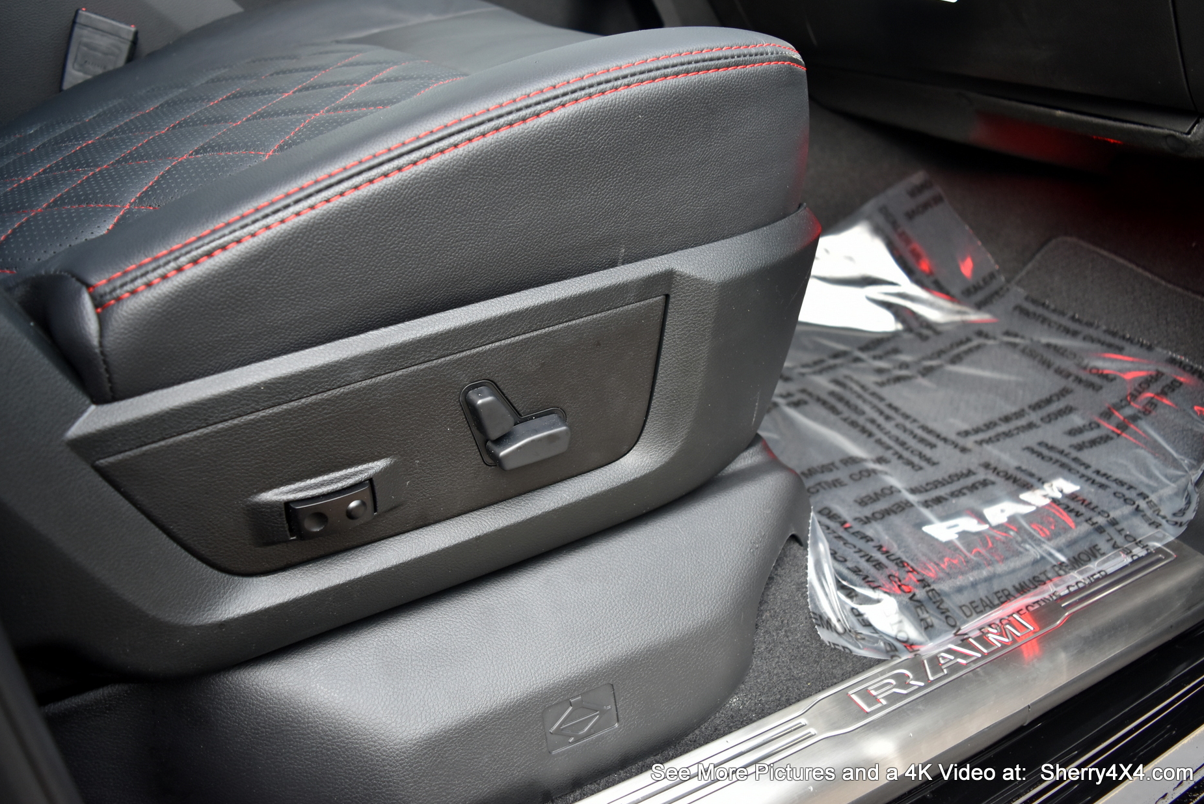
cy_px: 393
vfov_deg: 46.4
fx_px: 937
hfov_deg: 65.5
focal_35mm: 28
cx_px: 597
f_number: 4
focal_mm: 18
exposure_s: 1/60
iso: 640
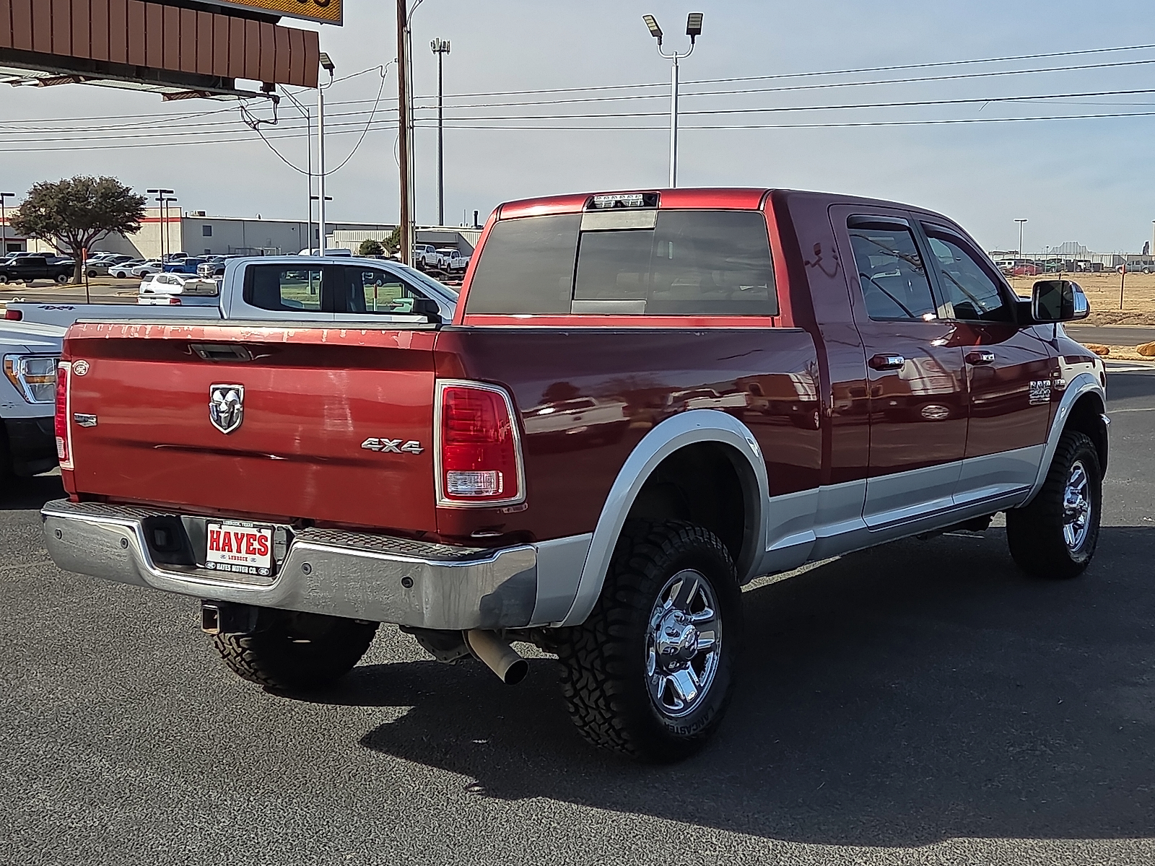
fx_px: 1568
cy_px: 433
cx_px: 578
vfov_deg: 30.9
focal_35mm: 47
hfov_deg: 40.4
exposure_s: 1/1429
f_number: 1.8
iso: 25
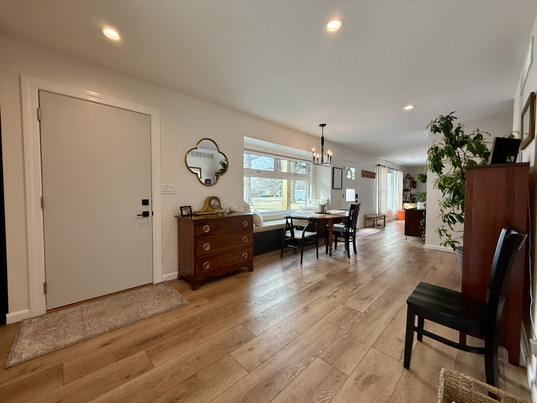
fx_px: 217
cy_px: 202
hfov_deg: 102.1
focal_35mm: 14
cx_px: 268
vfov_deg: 85.7
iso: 200
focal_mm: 2.22
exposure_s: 1/120
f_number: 2.2
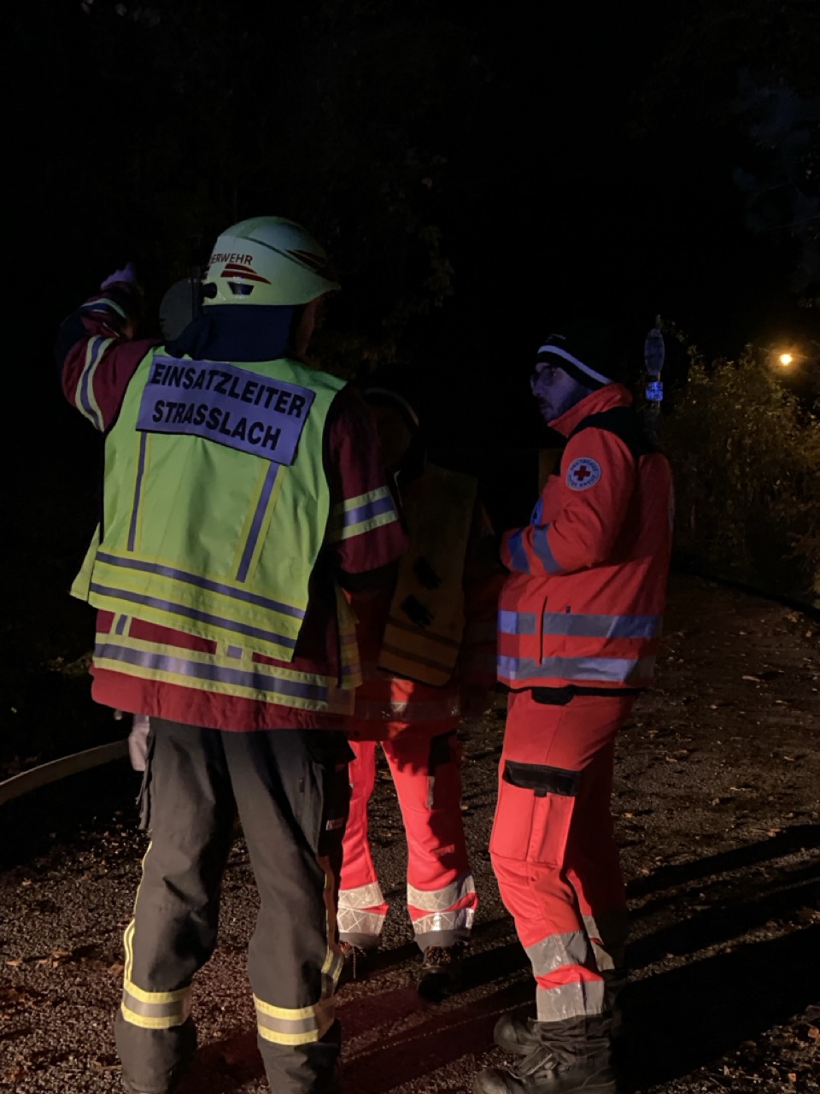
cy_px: 547
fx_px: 1642
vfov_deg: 36.8
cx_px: 410
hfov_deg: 28.0
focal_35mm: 52
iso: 1000
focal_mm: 6
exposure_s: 1/14
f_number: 2
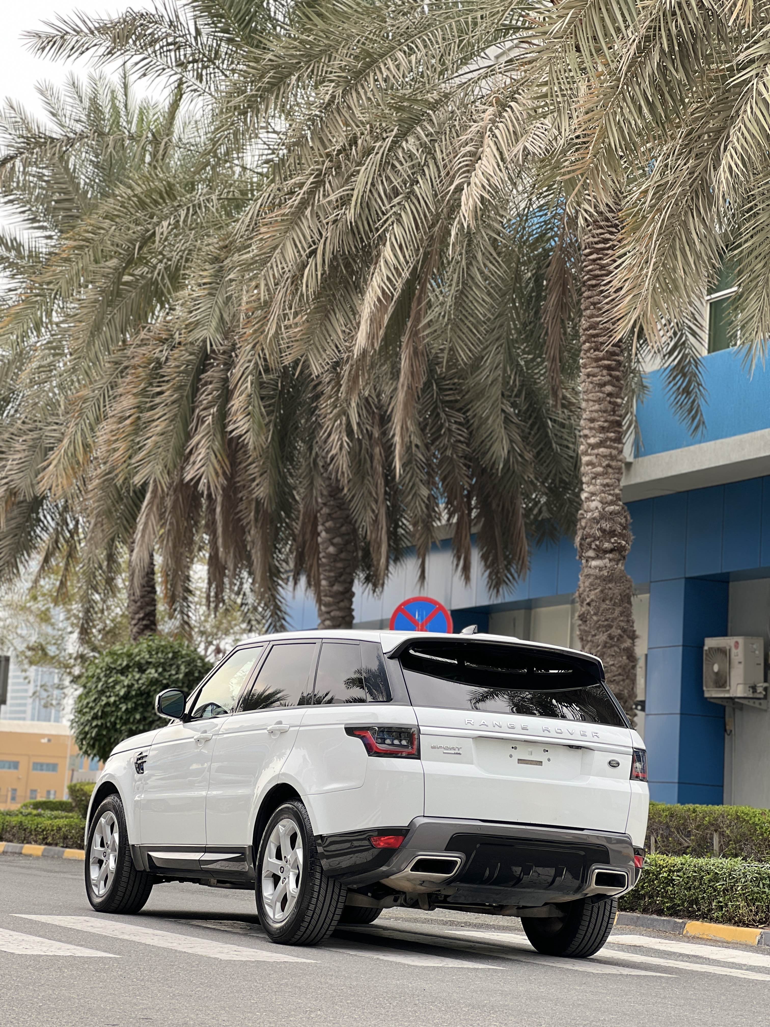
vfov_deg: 25.3
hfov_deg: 19.1
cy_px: 514
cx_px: 385
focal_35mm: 77
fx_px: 2284
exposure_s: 1/121
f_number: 2.8
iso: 25
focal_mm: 9
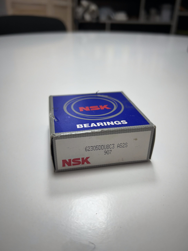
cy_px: 126
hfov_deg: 53.1
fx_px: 188
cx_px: 94
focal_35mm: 26
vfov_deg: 67.3
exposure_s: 1/100
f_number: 1.5
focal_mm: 5.7
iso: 64
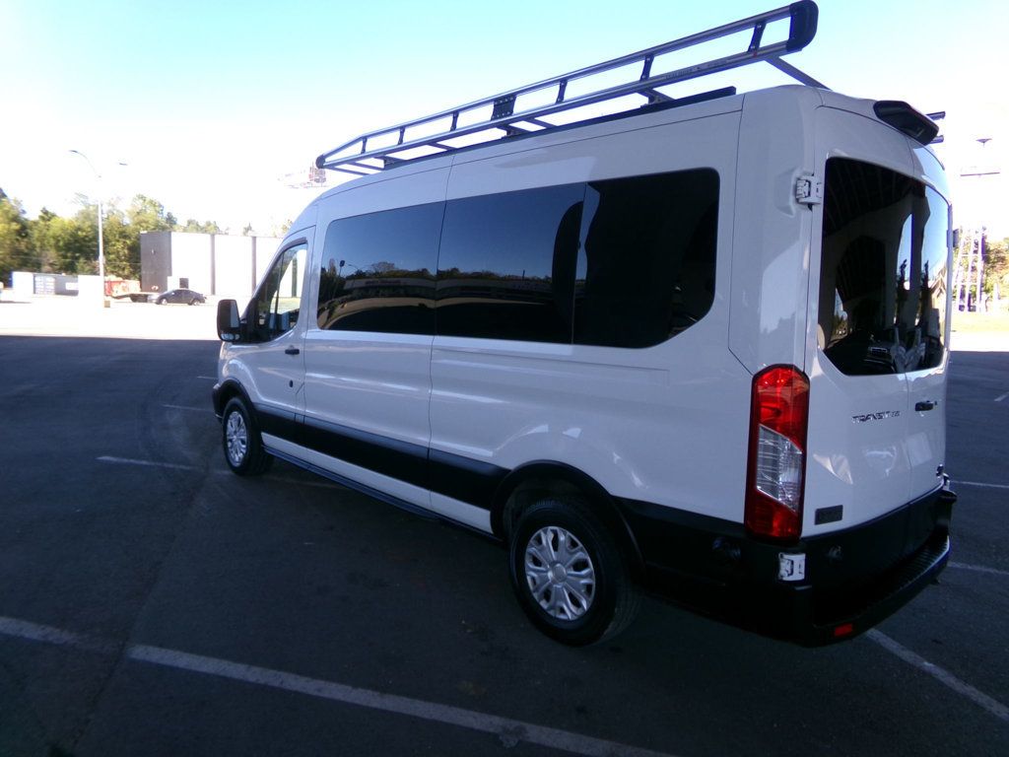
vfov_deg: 56.8
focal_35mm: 24
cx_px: 504
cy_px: 378
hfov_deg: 71.6
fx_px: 700
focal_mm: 4.3
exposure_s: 1/200
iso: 100
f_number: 3.7
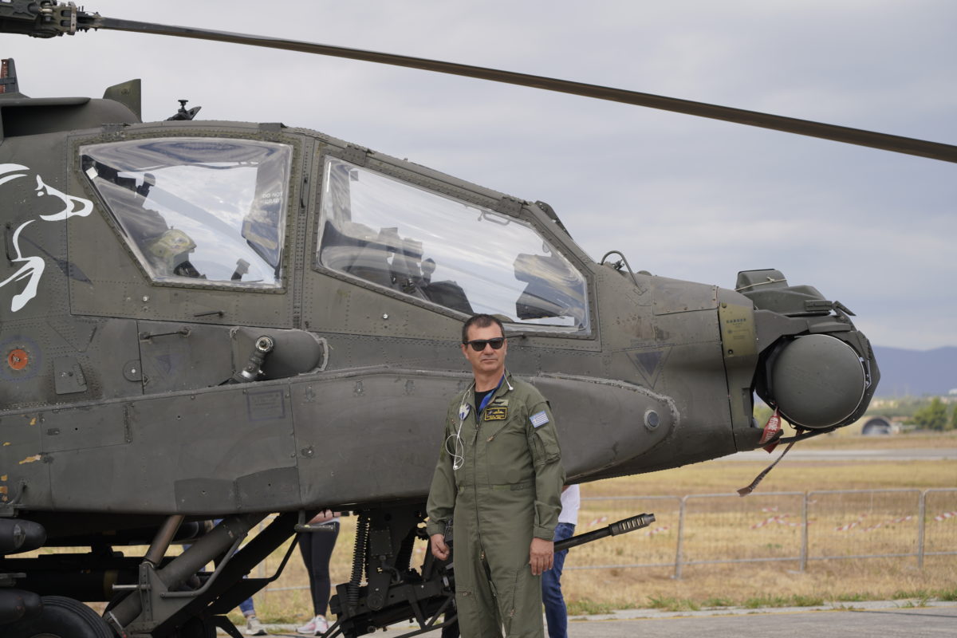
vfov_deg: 13.7
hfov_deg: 20.4
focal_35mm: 100
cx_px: 478
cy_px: 319
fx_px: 2658
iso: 100
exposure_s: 1/500
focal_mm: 100
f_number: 4.5
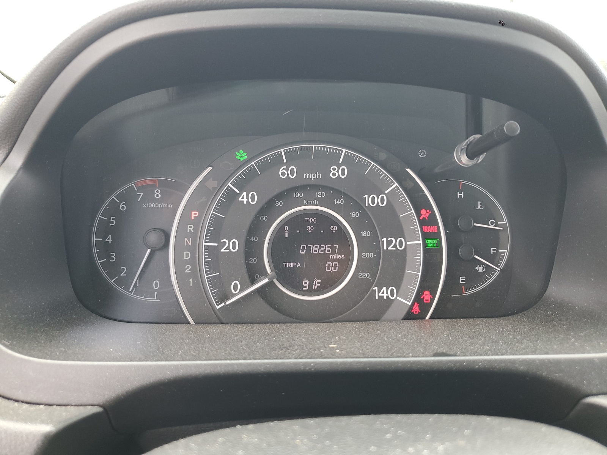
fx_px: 456
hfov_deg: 67.3
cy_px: 228
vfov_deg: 53.1
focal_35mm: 26
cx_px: 304
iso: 63
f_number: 1.5
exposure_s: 1/120
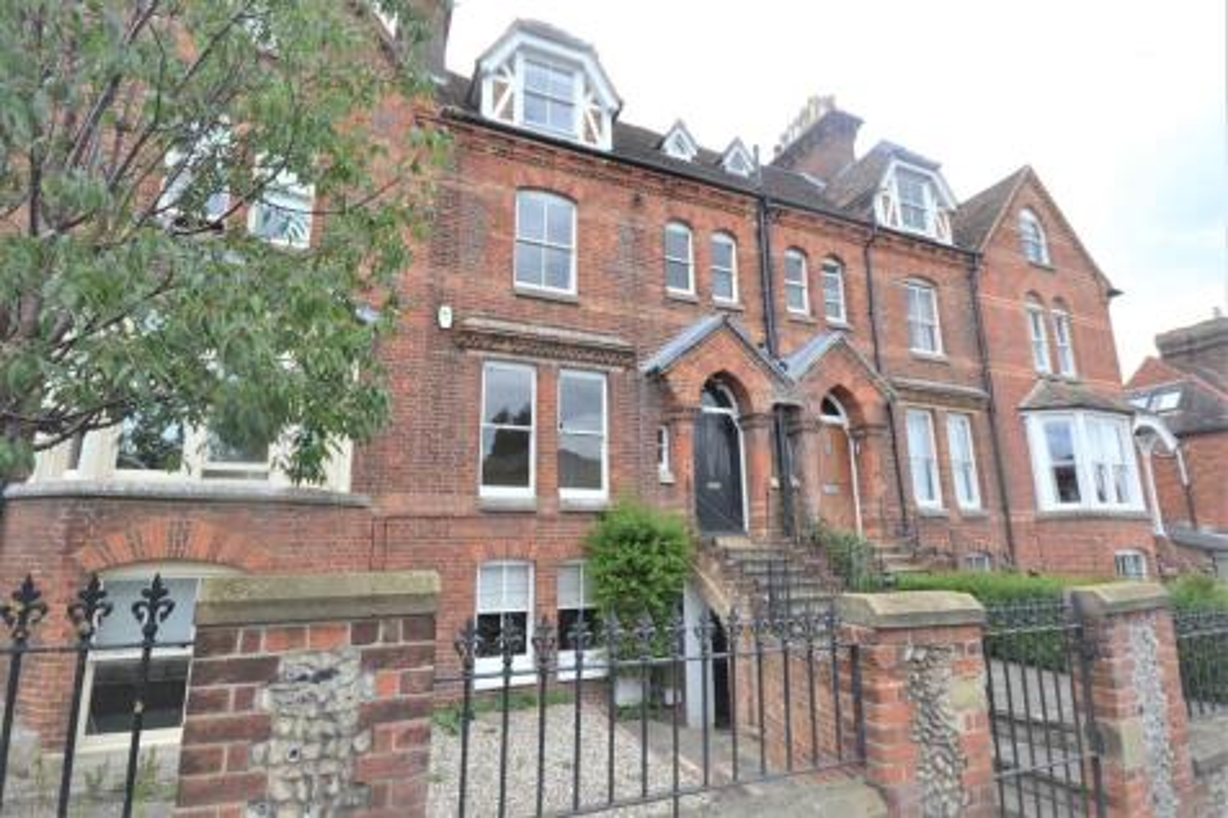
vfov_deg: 77.3
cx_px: 614
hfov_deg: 100.4
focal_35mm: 15
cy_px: 409
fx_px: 511
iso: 100
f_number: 6.3
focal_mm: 10
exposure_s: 1/160
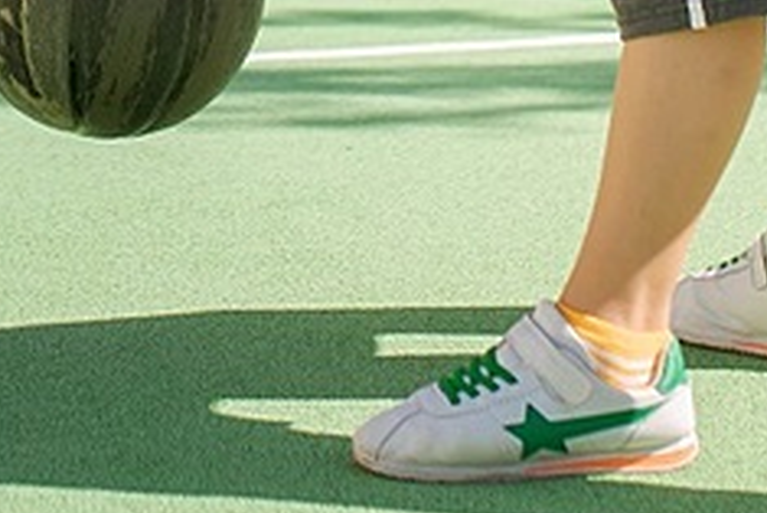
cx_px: -131
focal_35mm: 179
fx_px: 3816
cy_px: -583
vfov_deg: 7.3
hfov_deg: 11.3
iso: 100
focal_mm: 35
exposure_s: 1/8000
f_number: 2.8
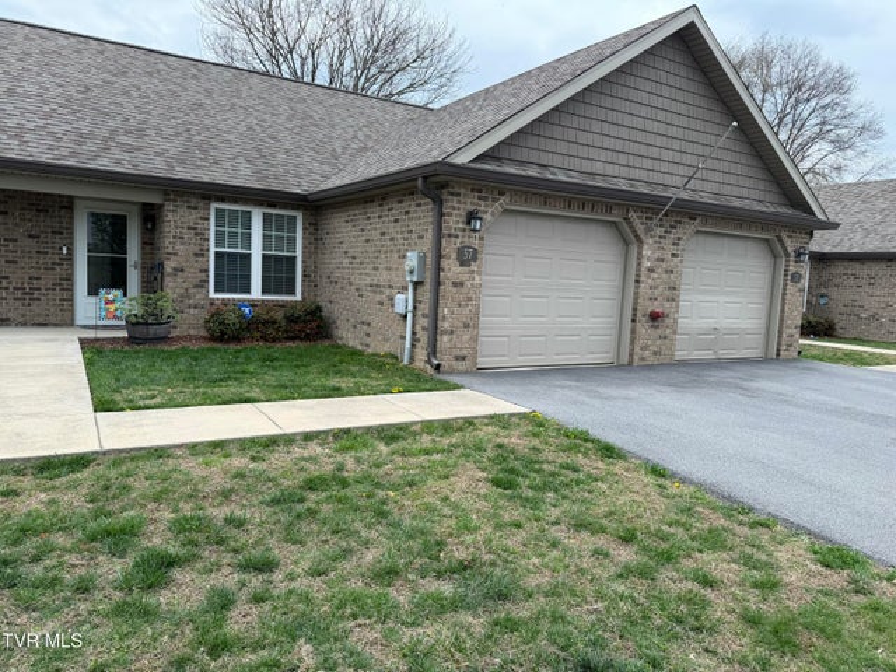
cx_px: 448
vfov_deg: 56.8
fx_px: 621
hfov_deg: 71.6
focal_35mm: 24
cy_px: 336
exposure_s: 1/943
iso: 80
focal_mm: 6.76
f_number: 1.78
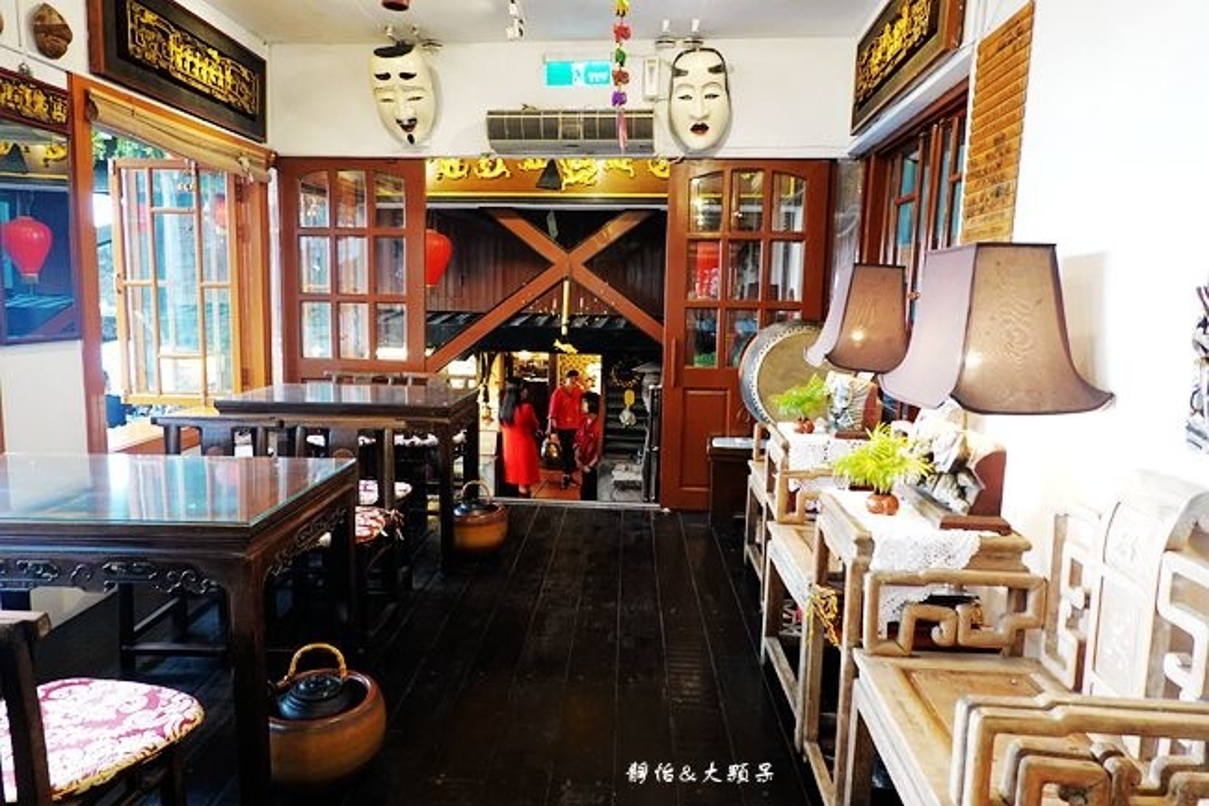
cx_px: 604
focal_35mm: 24
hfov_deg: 73.8
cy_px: 403
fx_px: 806
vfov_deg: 53.1
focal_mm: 9
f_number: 2.8
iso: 1000
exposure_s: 1/60
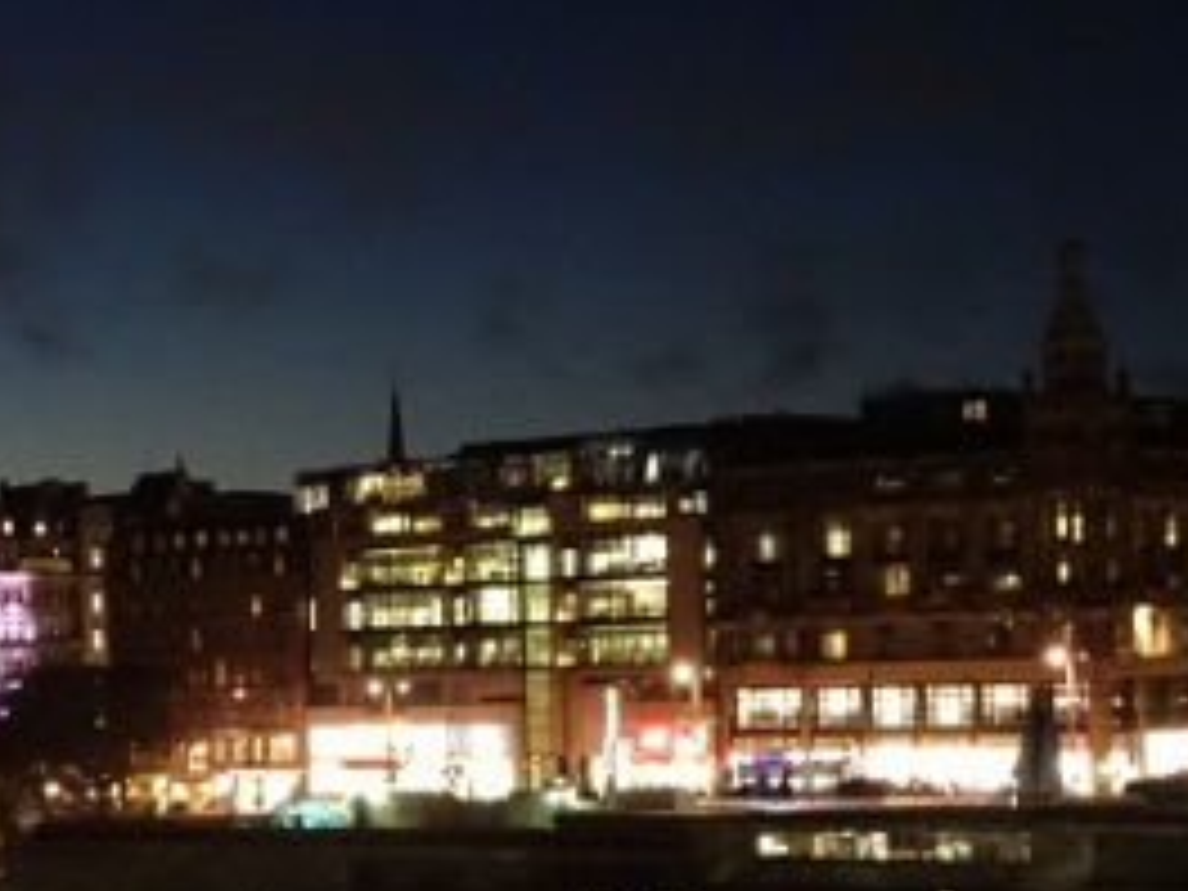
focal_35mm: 100
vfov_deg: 14.8
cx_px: 256
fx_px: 3432
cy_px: 562
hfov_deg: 19.5
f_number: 4.5
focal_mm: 7.58
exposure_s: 1/8
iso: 2500
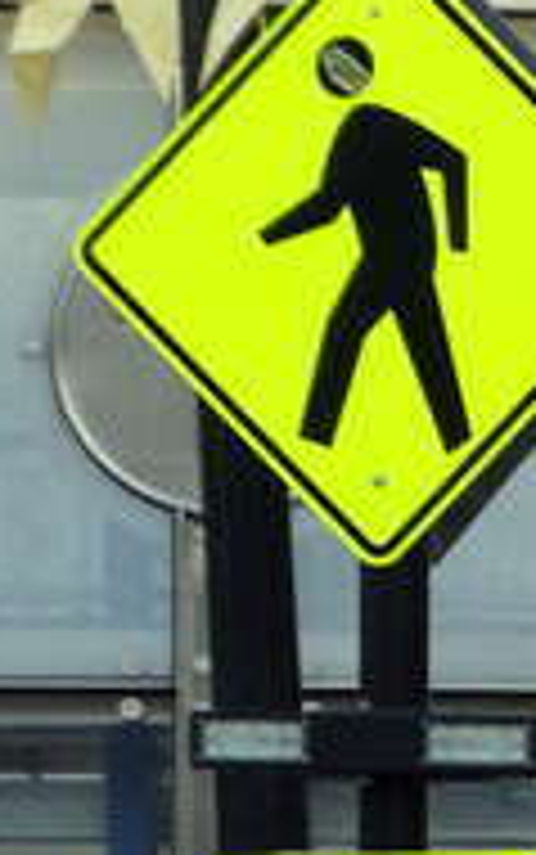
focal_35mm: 437
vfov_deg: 4.8
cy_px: 1152
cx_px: 1707
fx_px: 10198
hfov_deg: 3.0
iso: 100
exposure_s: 1/80
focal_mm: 17.5
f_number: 5
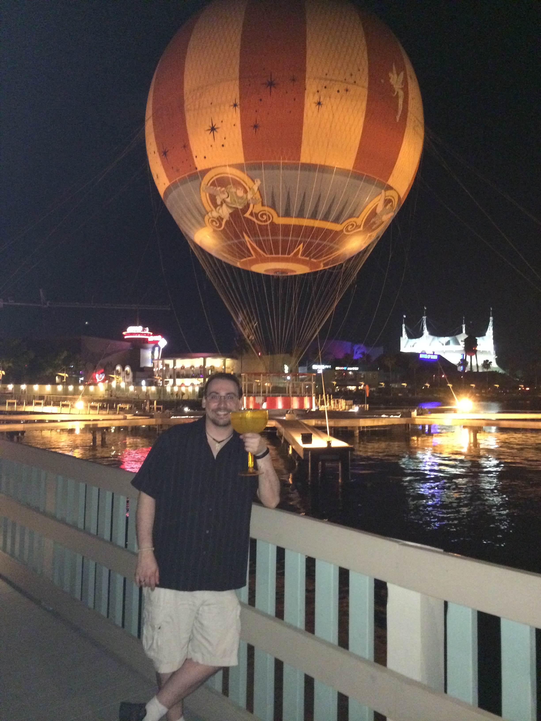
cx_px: 270
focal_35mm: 30
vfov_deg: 60.0
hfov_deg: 46.8
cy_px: 360
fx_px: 625
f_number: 2.2
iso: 640
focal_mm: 4.12
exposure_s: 1/16
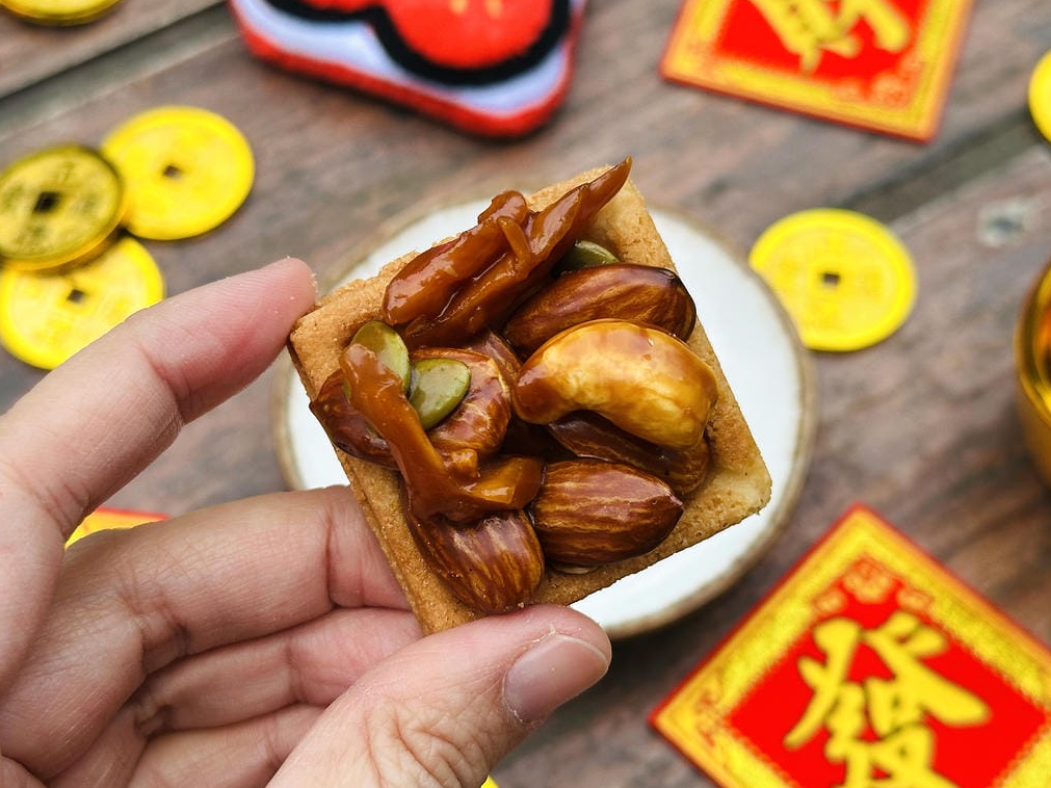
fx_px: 1730
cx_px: 531
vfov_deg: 25.7
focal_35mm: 57
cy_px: 397
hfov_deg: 33.8
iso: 80
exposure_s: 1/88
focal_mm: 6.86
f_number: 1.78
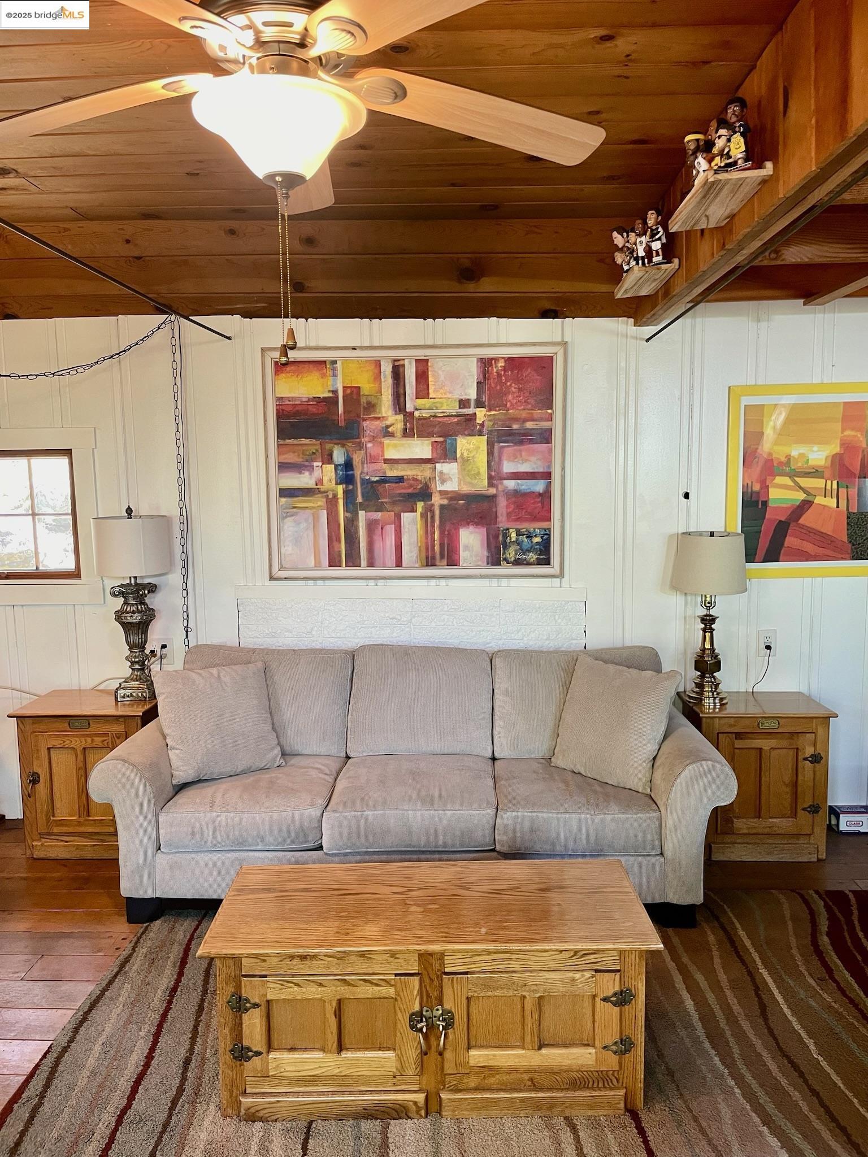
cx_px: 434
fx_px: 869
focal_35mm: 26
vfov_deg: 67.3
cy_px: 578
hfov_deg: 53.1
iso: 160
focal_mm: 4.2
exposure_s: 1/60
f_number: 1.6
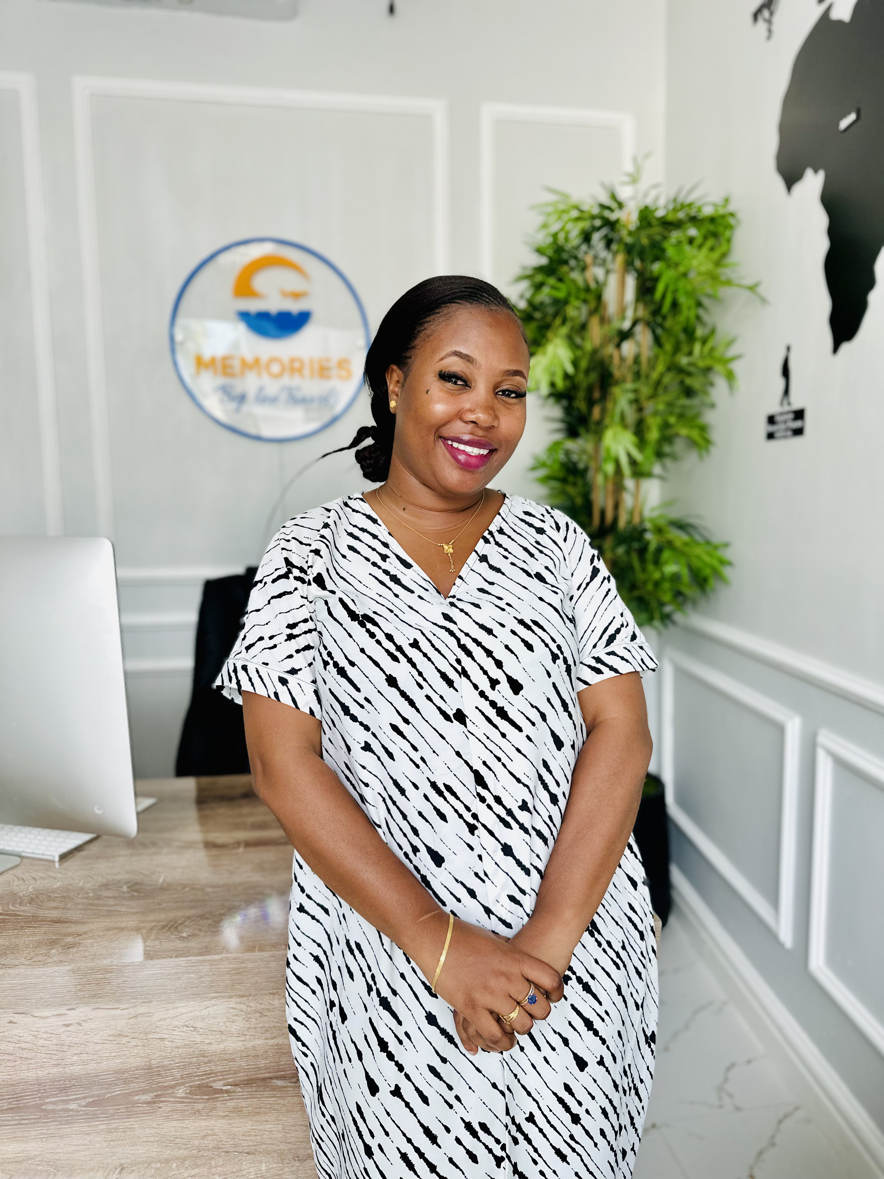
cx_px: 442
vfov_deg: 71.6
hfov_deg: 56.8
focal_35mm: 24
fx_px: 817
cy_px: 590
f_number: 1.78
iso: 100
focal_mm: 6.86
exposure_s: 1/121
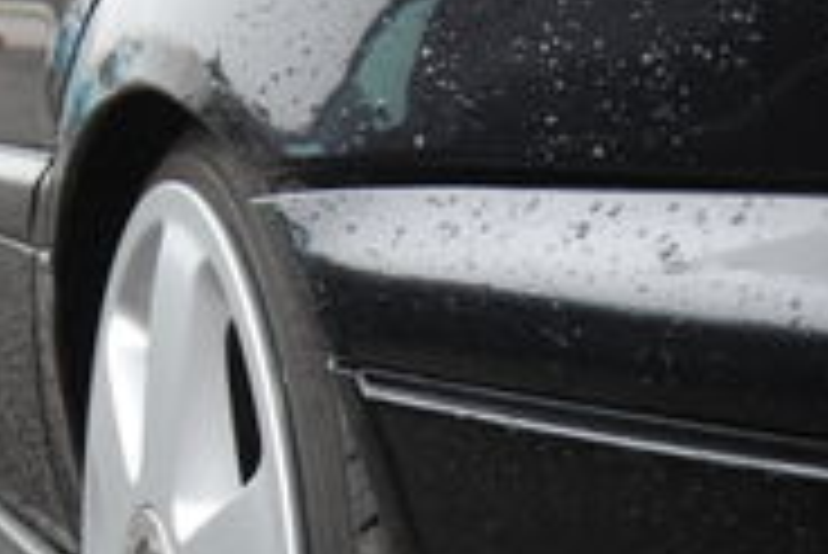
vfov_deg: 10.1
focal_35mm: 136
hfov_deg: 15.1
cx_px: 342
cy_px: 446
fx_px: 3130
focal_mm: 26
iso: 100
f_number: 4.5
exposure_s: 1/80
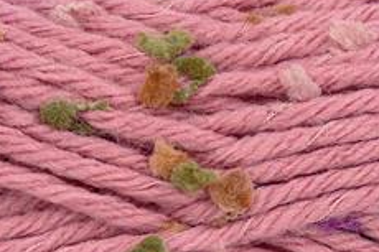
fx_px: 1599
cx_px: 185
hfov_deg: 13.5
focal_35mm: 152
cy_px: 225
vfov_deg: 9.0
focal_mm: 17.25
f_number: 2.9
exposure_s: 1/51.4
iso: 200
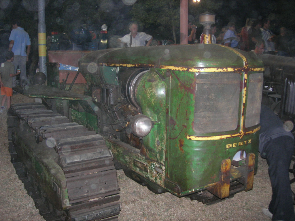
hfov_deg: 49.0
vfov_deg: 37.7
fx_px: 324
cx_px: 148
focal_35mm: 38
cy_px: 110
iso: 131
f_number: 2.8
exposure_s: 1/60.1
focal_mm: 7.8
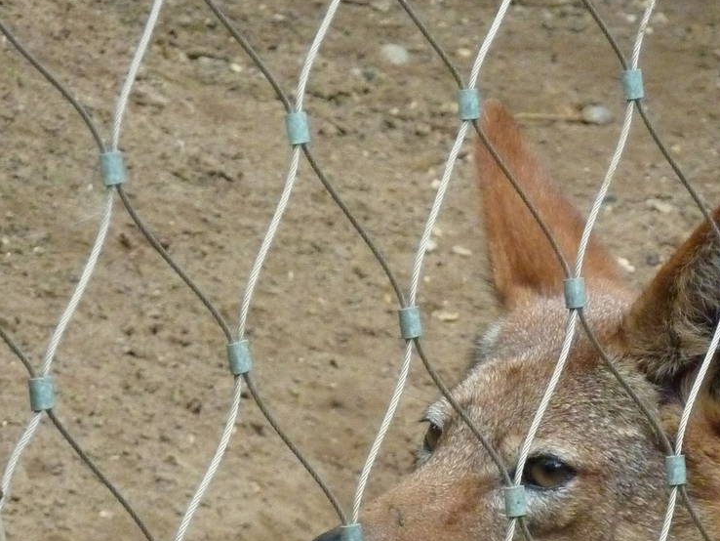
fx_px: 6179
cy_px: 449
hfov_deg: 6.7
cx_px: 608
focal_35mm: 297
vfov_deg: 5.0
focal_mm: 22.5
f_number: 4.5
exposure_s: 1/200
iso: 800
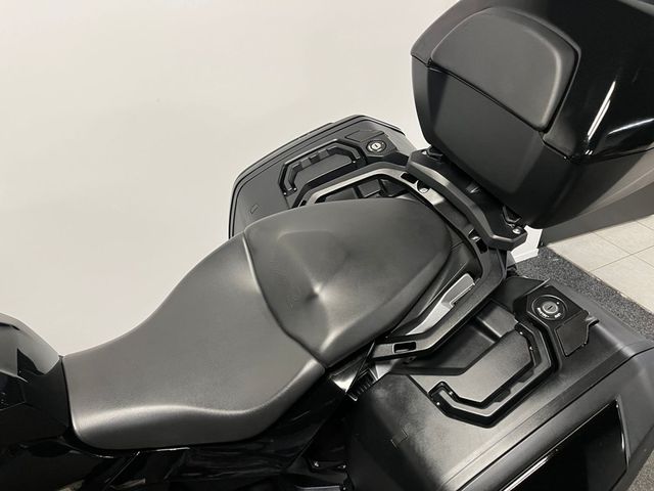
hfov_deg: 67.3
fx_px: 491
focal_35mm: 26
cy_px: 246
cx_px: 327
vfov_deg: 53.1
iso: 125
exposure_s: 1/50
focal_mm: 5.1
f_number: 1.6
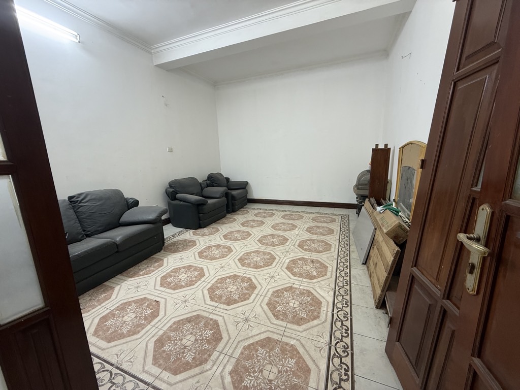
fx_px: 210
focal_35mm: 14
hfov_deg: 102.1
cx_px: 260
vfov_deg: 85.7
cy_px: 195
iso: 200
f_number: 2.2
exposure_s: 1/50
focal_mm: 2.22
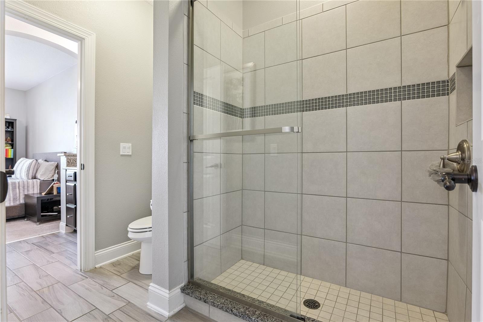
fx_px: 215
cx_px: 242
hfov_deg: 96.7
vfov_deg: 73.7
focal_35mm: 16
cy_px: 161
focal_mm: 16
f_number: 10
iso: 800
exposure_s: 1/5
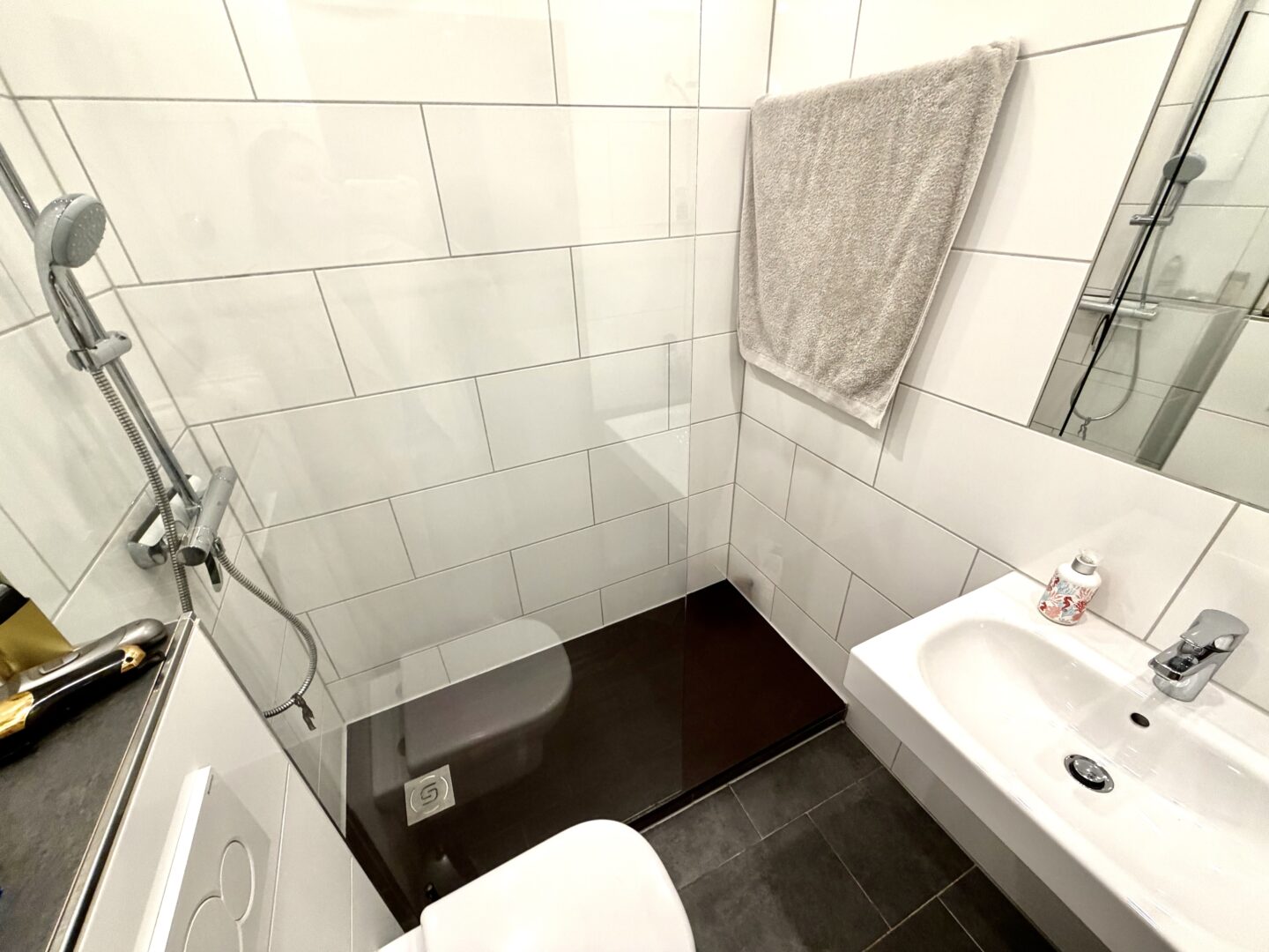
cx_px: 634
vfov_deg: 85.7
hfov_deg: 102.1
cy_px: 476
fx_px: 513
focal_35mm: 14
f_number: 2.2
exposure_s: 1/50
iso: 200
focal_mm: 2.22
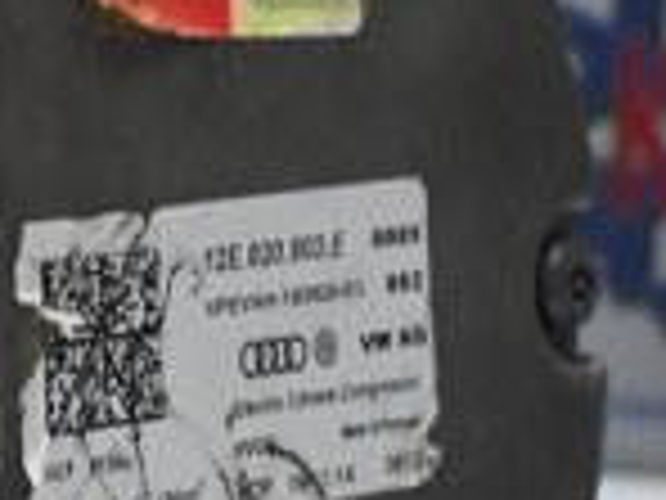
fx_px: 4502
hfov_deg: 8.2
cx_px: -508
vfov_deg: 6.3
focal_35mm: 234
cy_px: -79
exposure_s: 1/125
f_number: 4.8
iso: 1400
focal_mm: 30
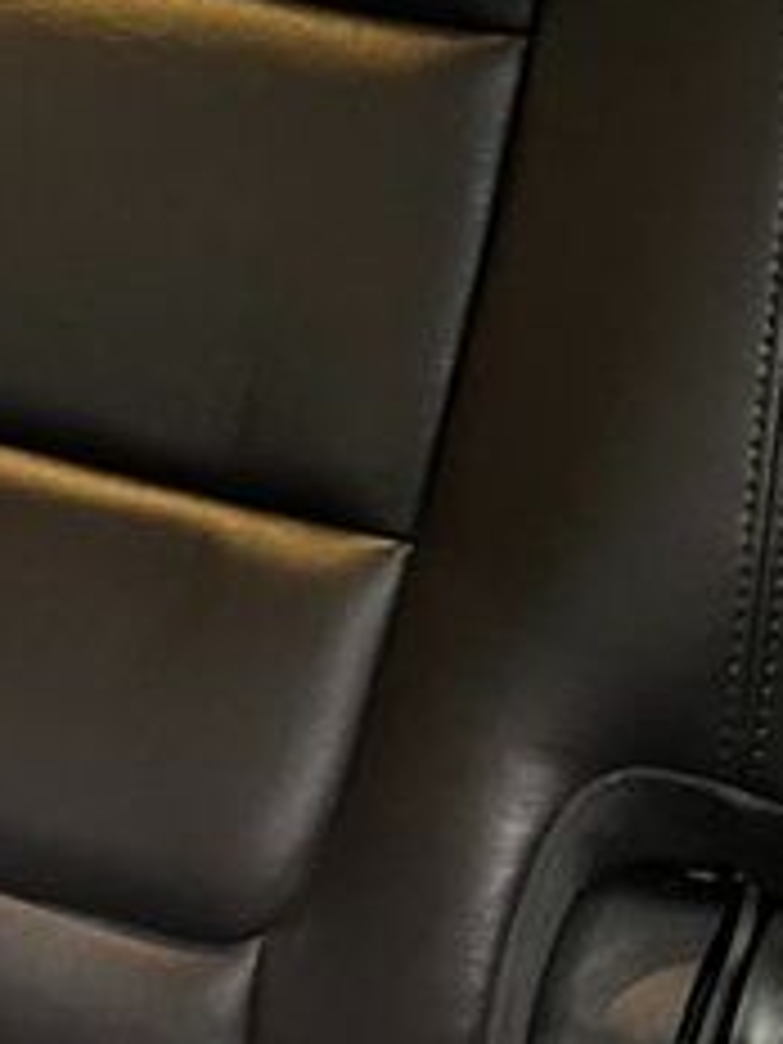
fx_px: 3468
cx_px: -626
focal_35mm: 115
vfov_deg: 16.9
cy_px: 112
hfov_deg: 11.9
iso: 1000
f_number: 1.5
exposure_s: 1/20
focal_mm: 5.7
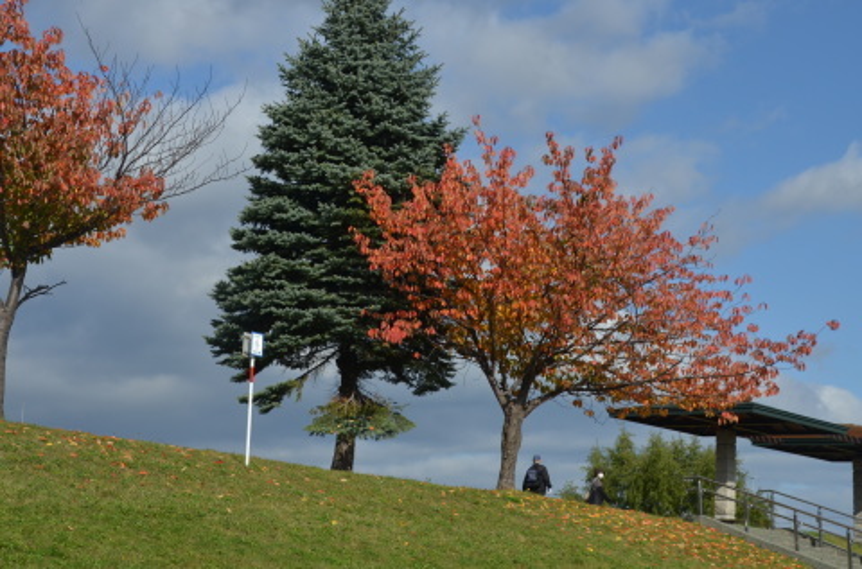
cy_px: 284
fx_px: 1791
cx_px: 431
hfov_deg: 27.1
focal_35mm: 75
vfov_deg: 18.1
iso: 200
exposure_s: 1/640
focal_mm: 50
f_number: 13
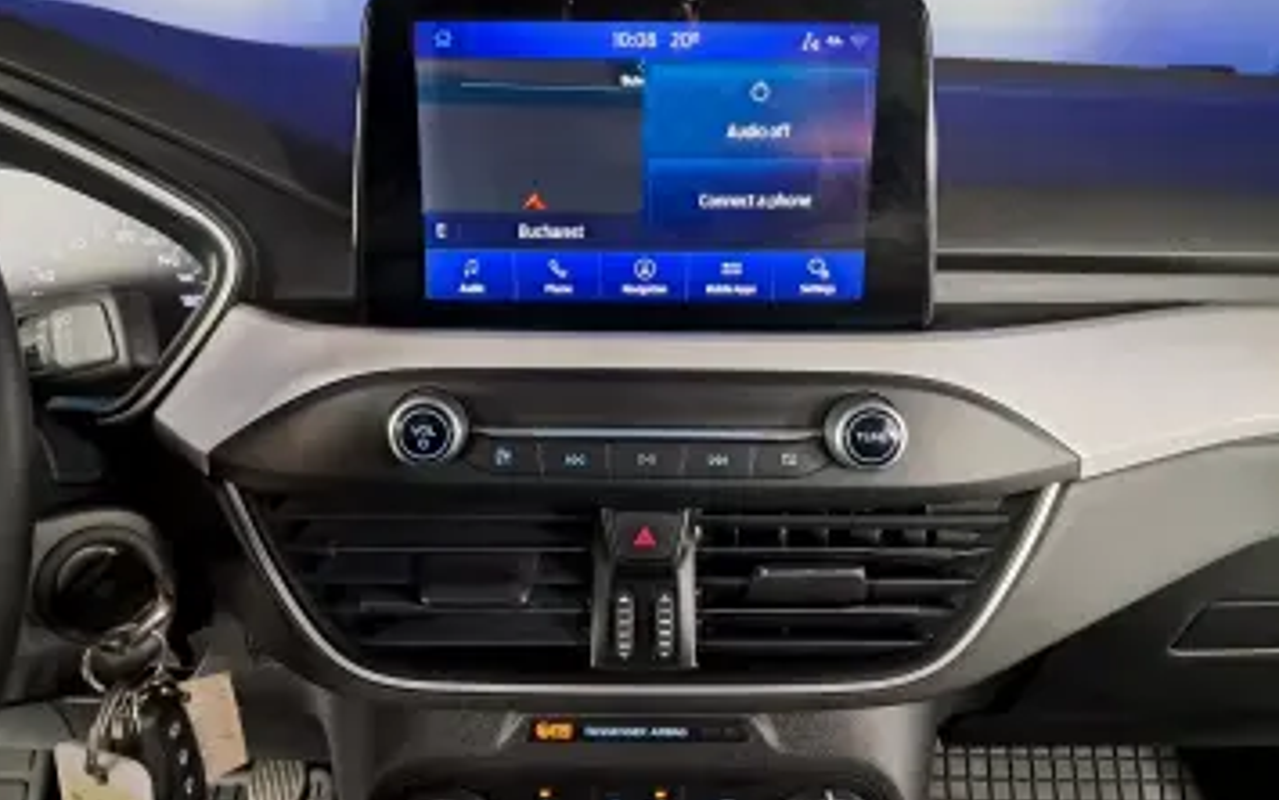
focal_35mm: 29
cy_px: 407
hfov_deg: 64.6
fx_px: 1011
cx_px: 634
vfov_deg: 43.2
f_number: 1.8
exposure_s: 1/25
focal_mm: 4
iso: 800
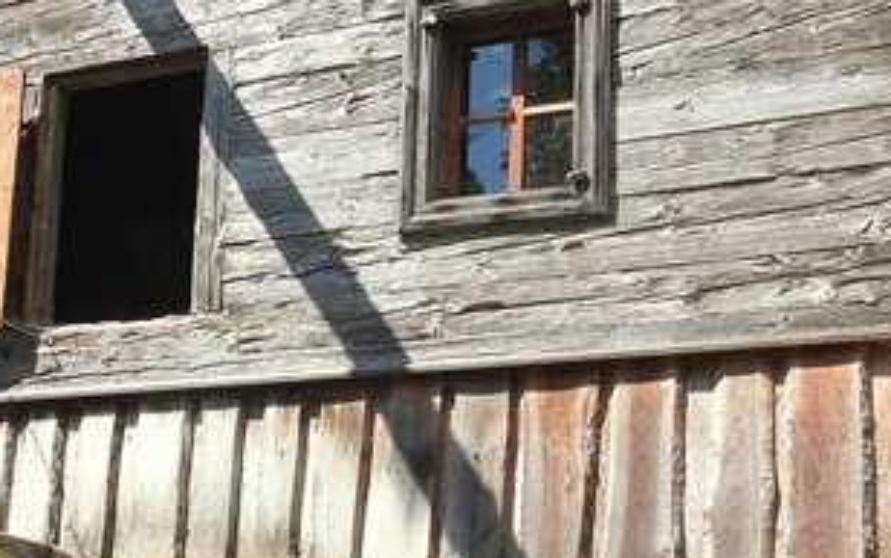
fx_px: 1604
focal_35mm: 66
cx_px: 229
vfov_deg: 19.7
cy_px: 367
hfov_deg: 30.6
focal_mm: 4.3
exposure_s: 1/1000
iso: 100
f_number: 2.8
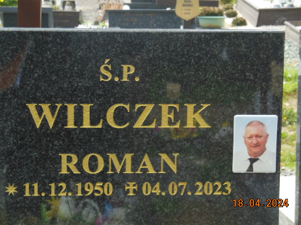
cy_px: 112
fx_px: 965
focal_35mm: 111
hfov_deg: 17.7
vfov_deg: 13.3
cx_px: 150
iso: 125
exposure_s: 1/320
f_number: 4.8
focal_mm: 19.7
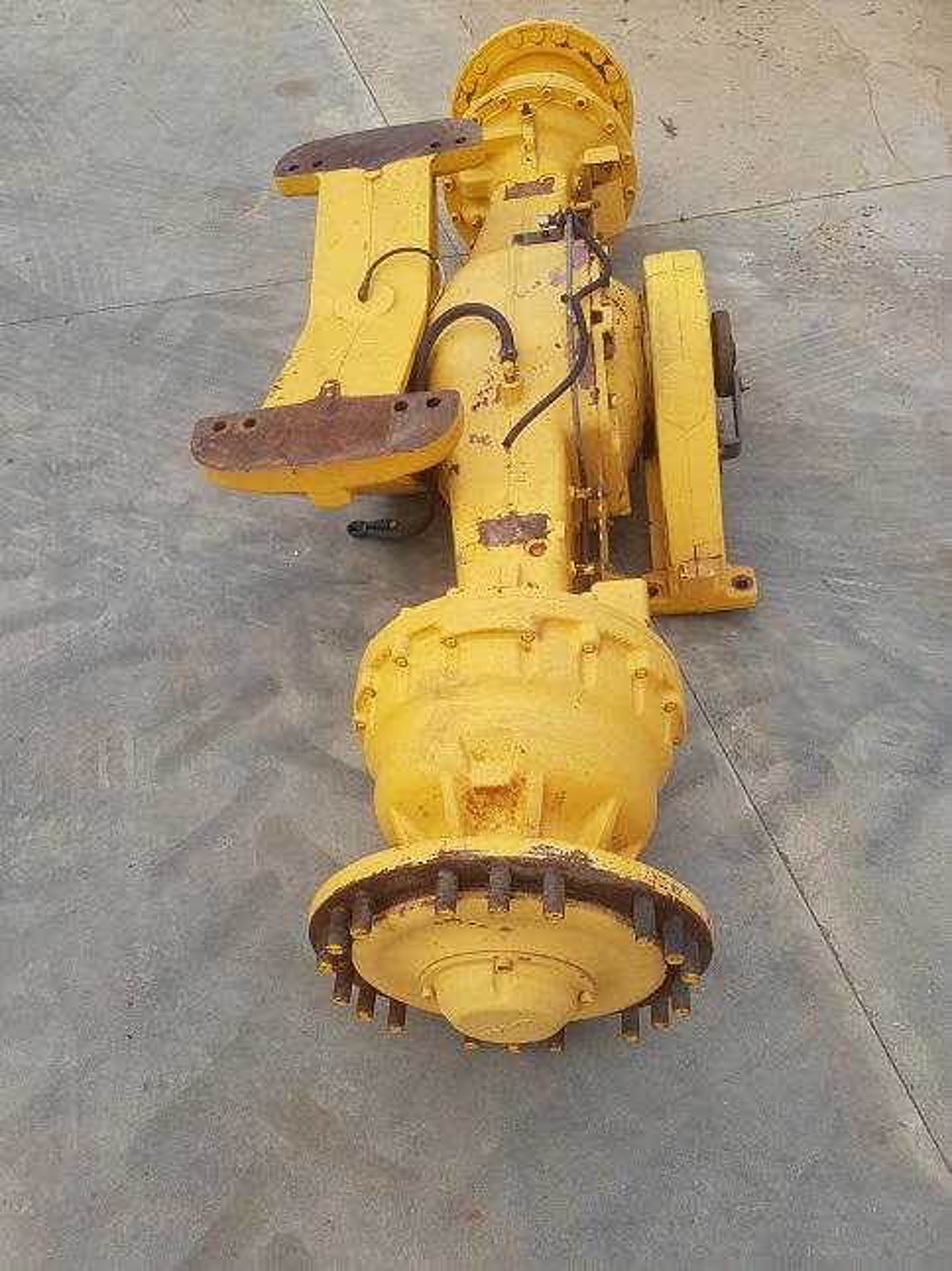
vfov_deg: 67.3
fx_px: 954
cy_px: 636
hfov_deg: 53.0
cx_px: 476
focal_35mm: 26
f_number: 1.7
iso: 40
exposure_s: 1/1680
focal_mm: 4.2
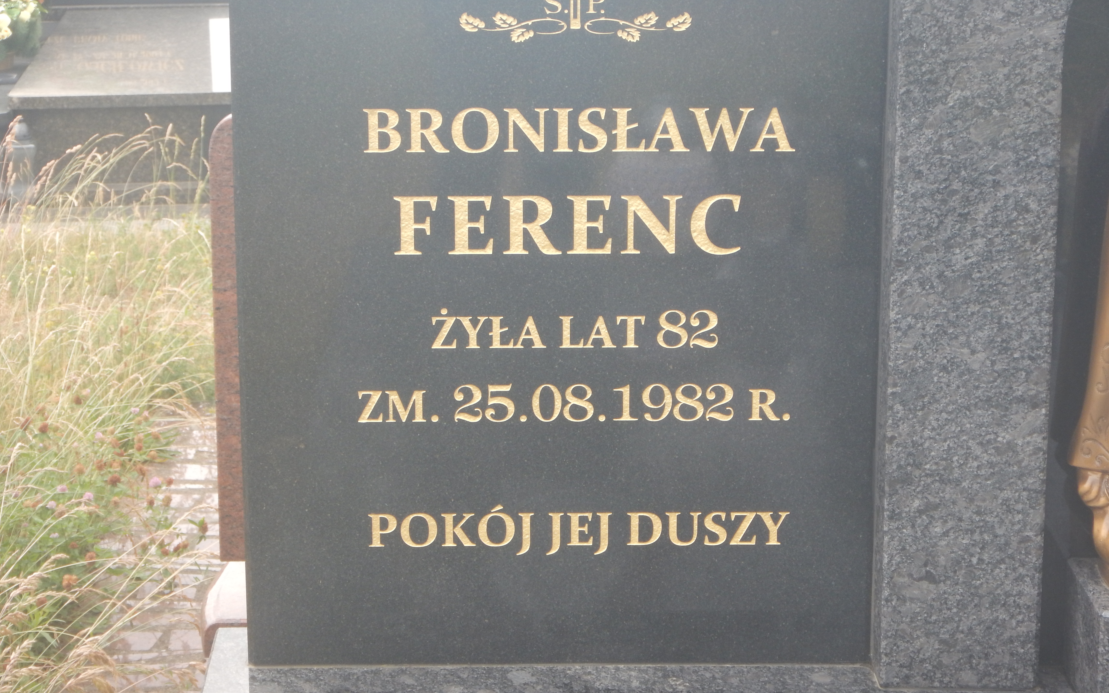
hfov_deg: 24.9
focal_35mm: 83
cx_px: 554
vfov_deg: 15.7
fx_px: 2509
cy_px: 295
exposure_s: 1/100
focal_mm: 14.1
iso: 125
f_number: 4.6
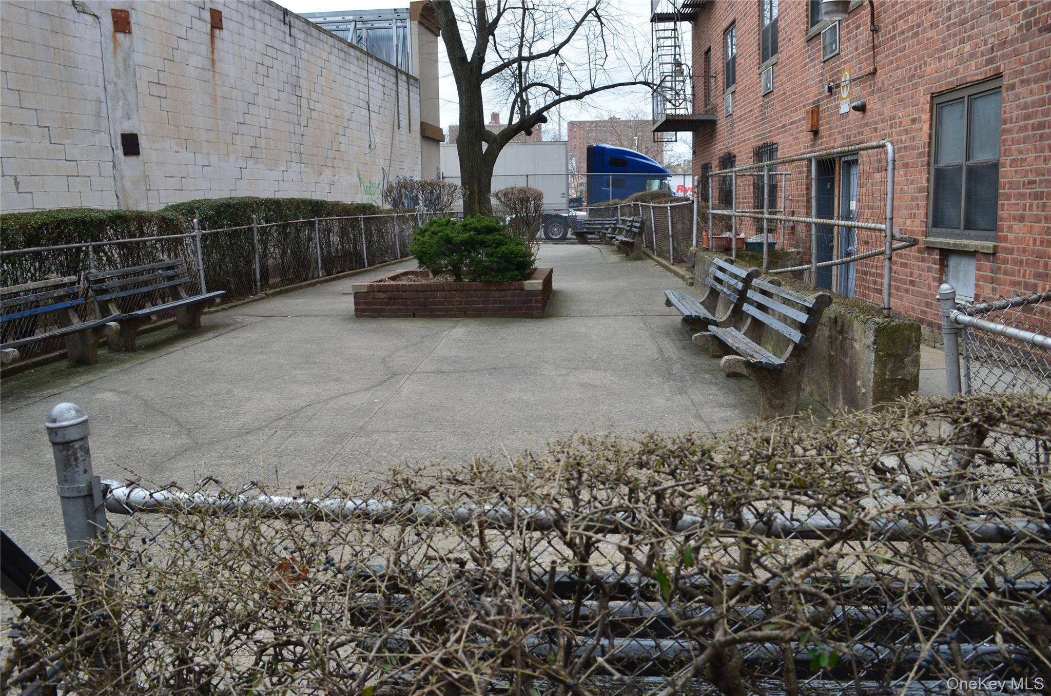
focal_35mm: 27
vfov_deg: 47.7
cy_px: 348
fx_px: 787
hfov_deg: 67.5
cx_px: 526
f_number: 9
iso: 400
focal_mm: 18
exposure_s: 1/125
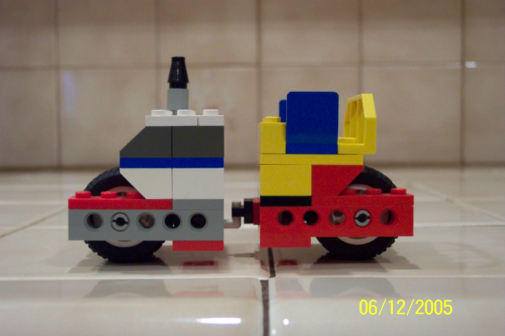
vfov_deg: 26.5
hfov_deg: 38.9
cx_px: 252
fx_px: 715
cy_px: 168
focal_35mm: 51
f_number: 3.4
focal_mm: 10.7
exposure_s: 1/30
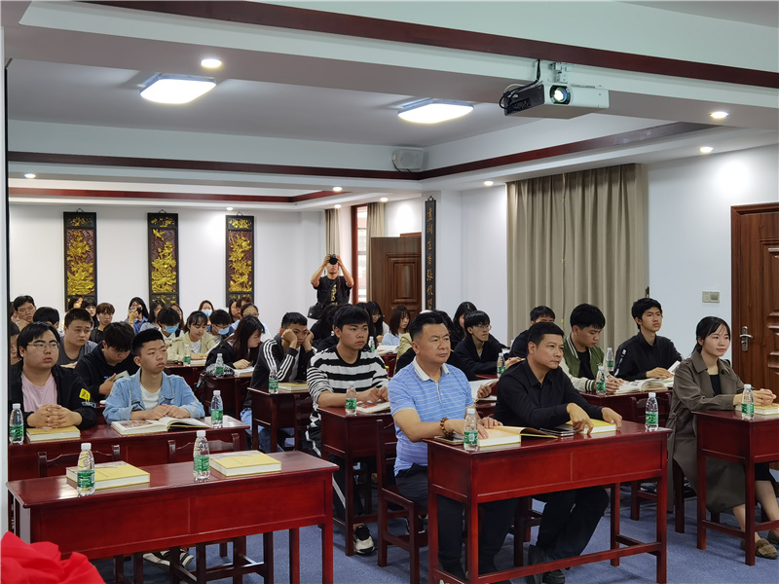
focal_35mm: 41
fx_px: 923
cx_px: 390
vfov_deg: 35.1
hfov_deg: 45.8
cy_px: 292
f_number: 1.9
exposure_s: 1/60
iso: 160
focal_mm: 6.71
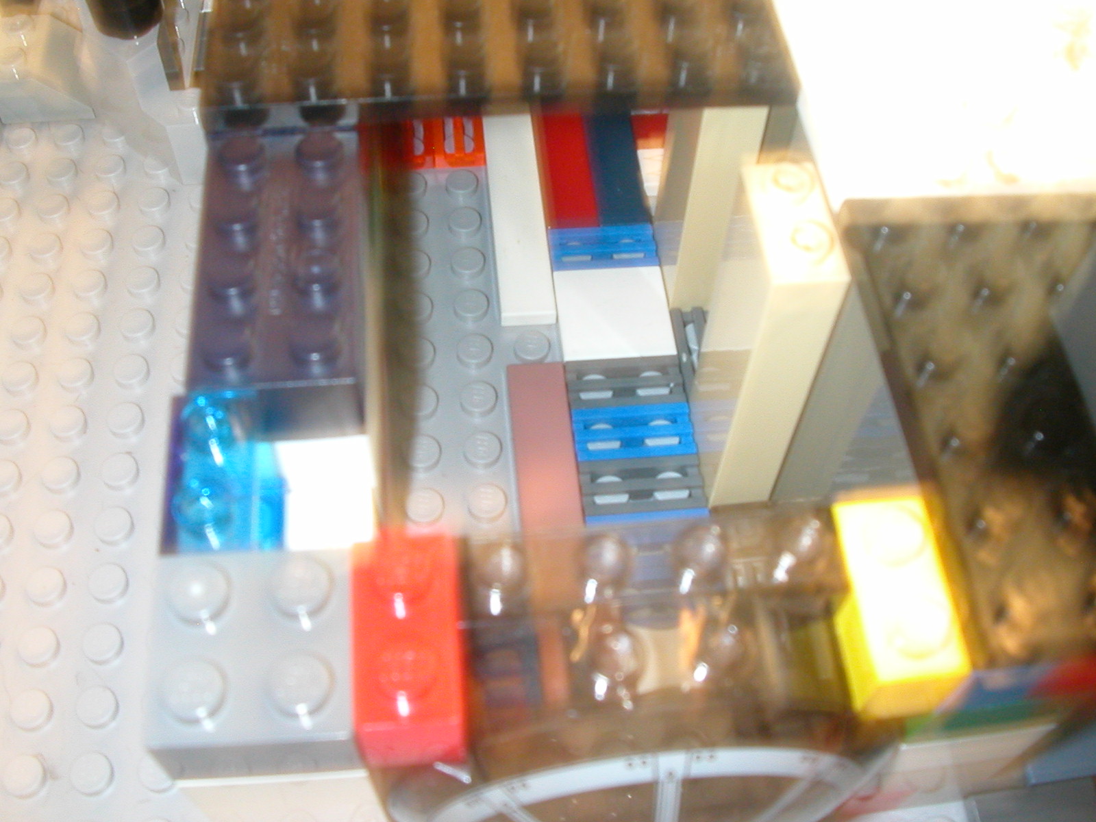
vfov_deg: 38.7
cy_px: 411
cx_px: 548
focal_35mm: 37
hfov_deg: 50.1
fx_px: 1171
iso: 200
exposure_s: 1
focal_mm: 5.6
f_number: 4.5
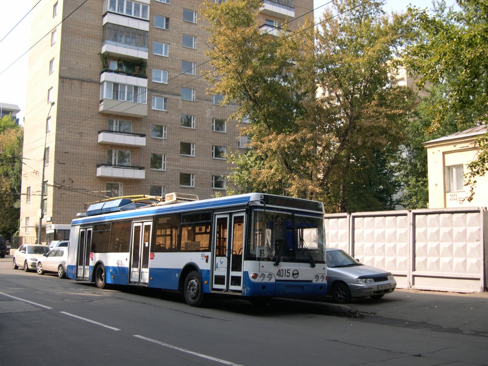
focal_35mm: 38
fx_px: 536
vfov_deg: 37.7
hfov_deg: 49.0
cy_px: 183
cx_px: 244
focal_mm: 8
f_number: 2.8
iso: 100
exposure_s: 1/391
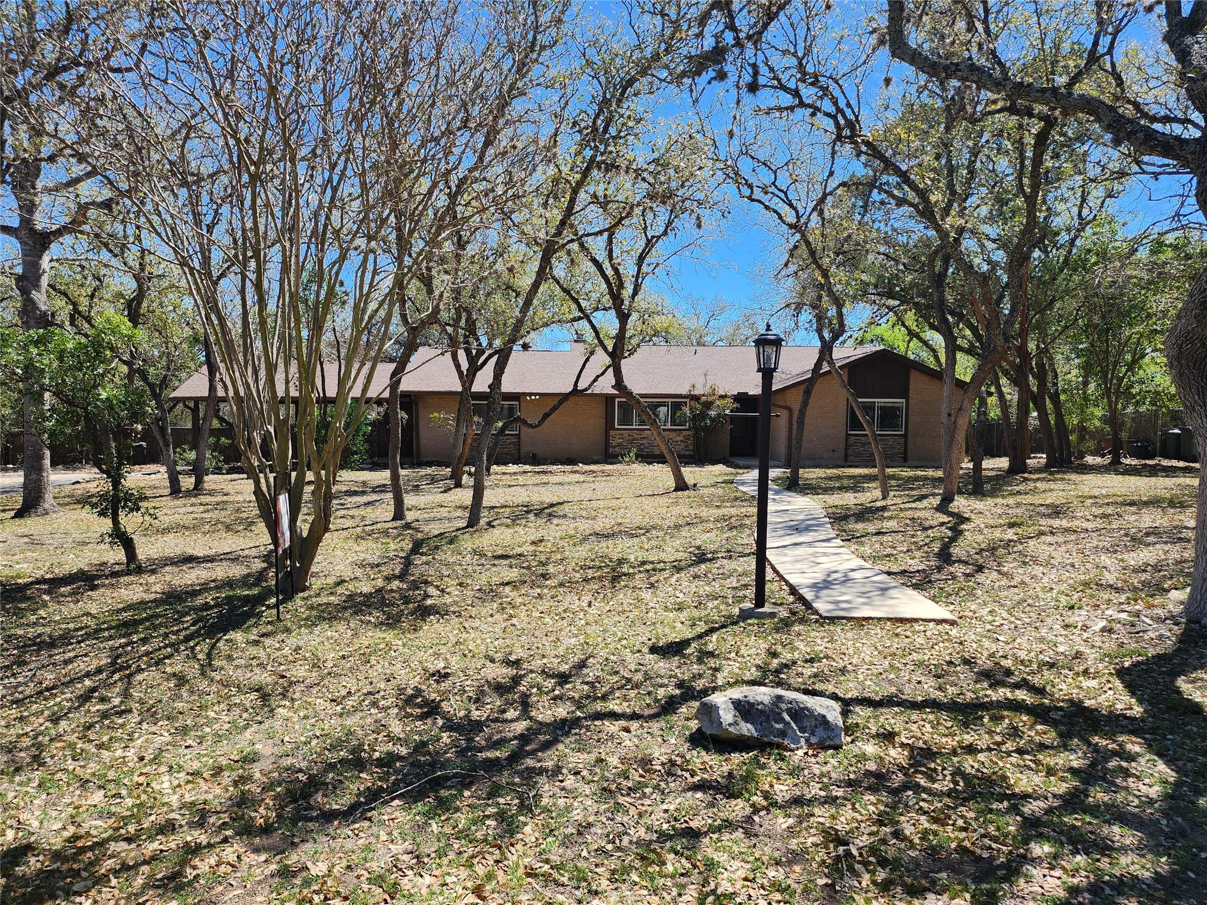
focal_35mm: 23
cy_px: 452
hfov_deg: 73.9
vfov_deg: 58.9
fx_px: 802
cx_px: 604
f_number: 1.8
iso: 12
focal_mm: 6.4
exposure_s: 1/505
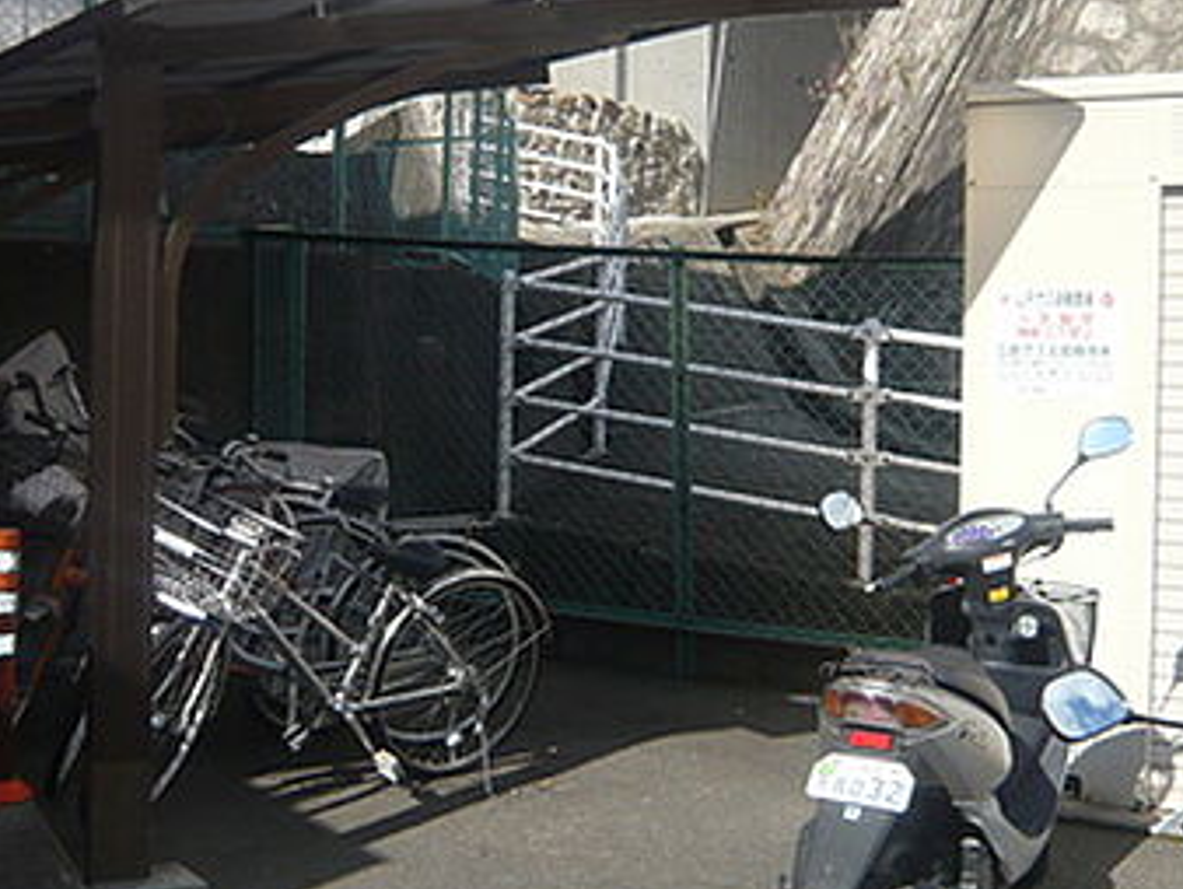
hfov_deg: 36.1
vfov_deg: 27.5
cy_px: 354
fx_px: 1813
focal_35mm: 53
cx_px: 612
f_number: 8
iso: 100
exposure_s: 1/160
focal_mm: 4.6
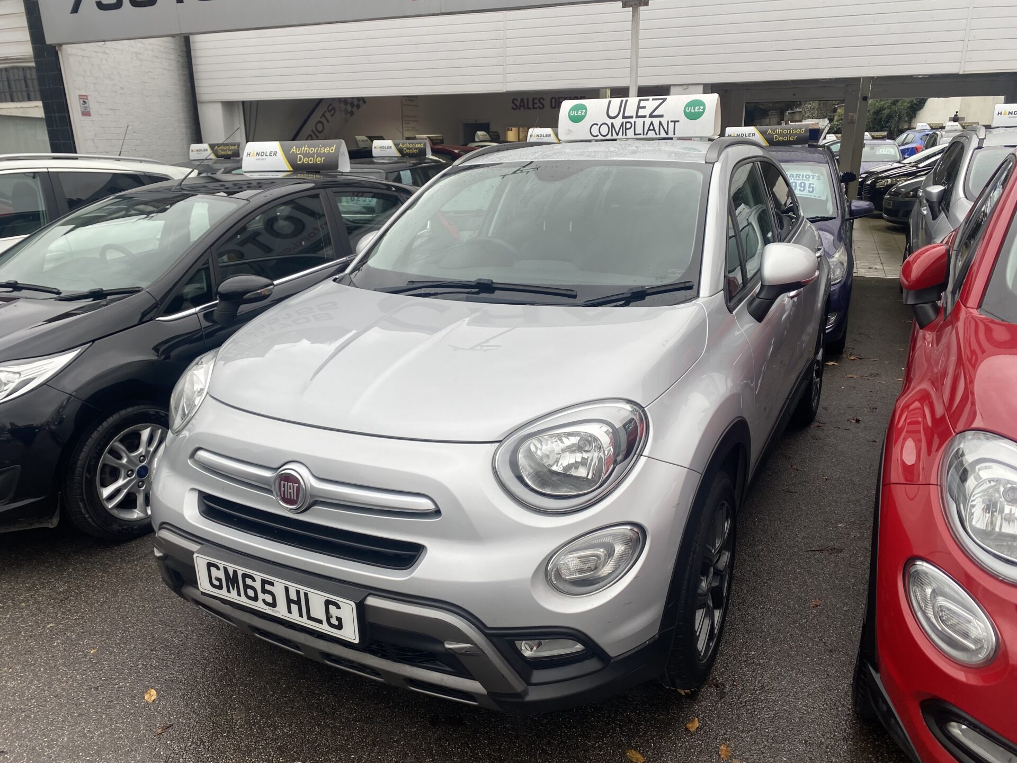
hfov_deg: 67.3
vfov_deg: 53.1
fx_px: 764
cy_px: 382
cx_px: 508
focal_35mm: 26
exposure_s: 1/122
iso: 40
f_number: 1.8
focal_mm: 4.25
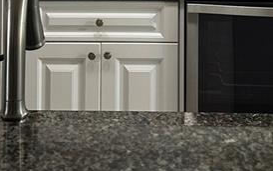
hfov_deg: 21.8
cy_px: -162
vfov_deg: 12.3
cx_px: 173
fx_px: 707
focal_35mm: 95
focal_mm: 6.86
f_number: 1.78
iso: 125
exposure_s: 1/60
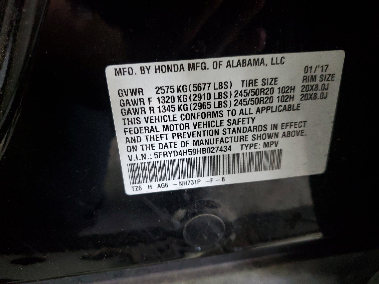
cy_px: 142
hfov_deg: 67.3
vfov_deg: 53.1
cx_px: 190
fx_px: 285
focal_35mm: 26
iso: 254
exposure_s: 1/60.2
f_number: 1.5
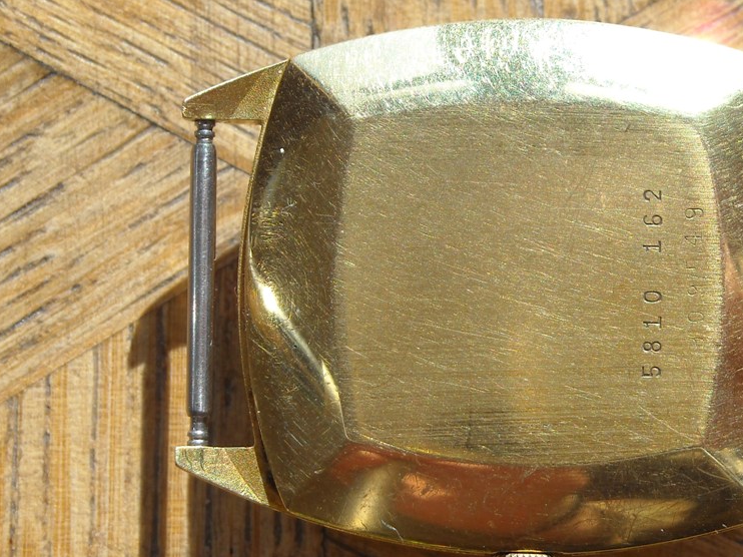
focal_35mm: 145
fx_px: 3111
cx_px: 461
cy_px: 304
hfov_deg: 13.6
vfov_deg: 10.2
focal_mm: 17.1
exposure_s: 1/239
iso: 64
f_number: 4.7
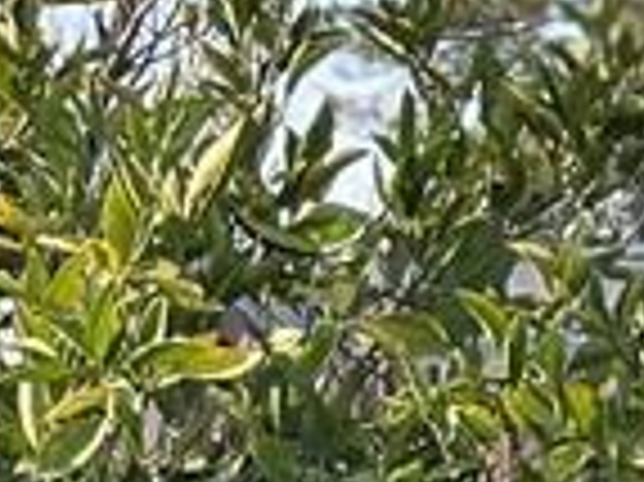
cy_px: 1032
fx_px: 6394
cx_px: -1211
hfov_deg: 5.5
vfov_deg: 4.3
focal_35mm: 344
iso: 80
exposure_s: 1/1000
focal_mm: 6.86
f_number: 1.78
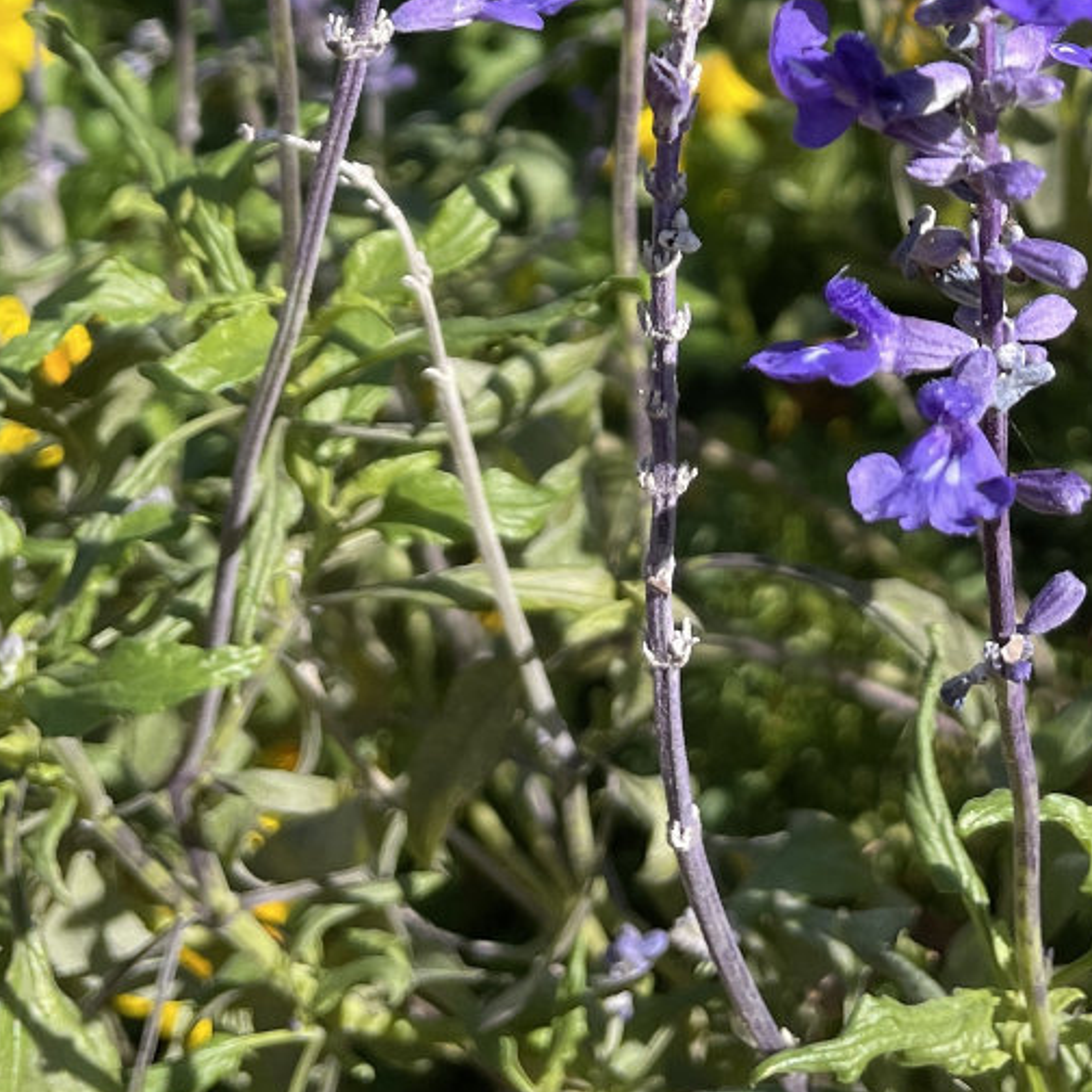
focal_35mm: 73
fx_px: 2605
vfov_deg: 22.1
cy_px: -182
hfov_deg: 23.1
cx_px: 966
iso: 32
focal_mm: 4.2
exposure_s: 1/1642
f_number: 1.6
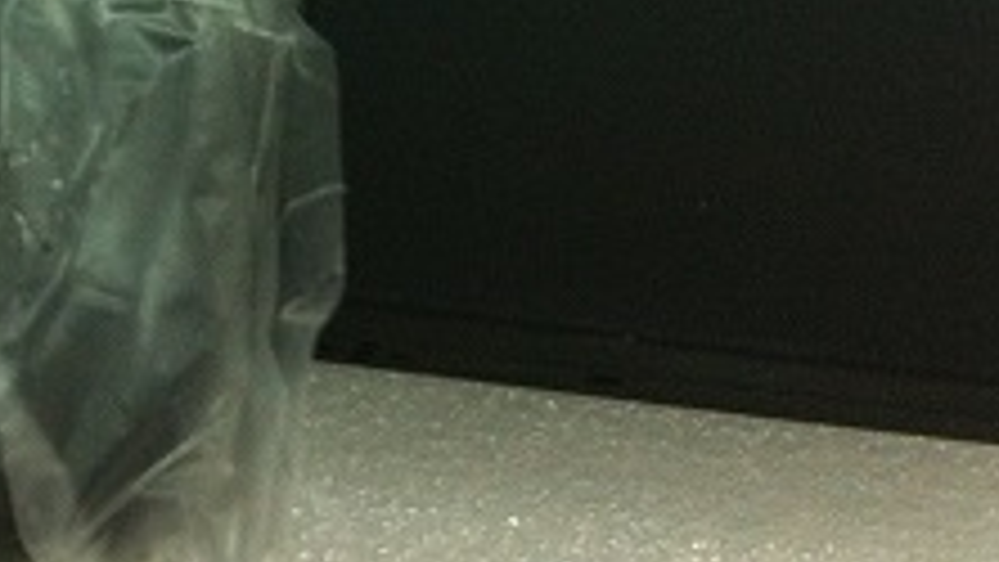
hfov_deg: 19.0
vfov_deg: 10.6
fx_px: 2915
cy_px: -301
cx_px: 18
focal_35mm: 110
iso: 100
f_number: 2.8
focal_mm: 3.85
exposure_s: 1/15
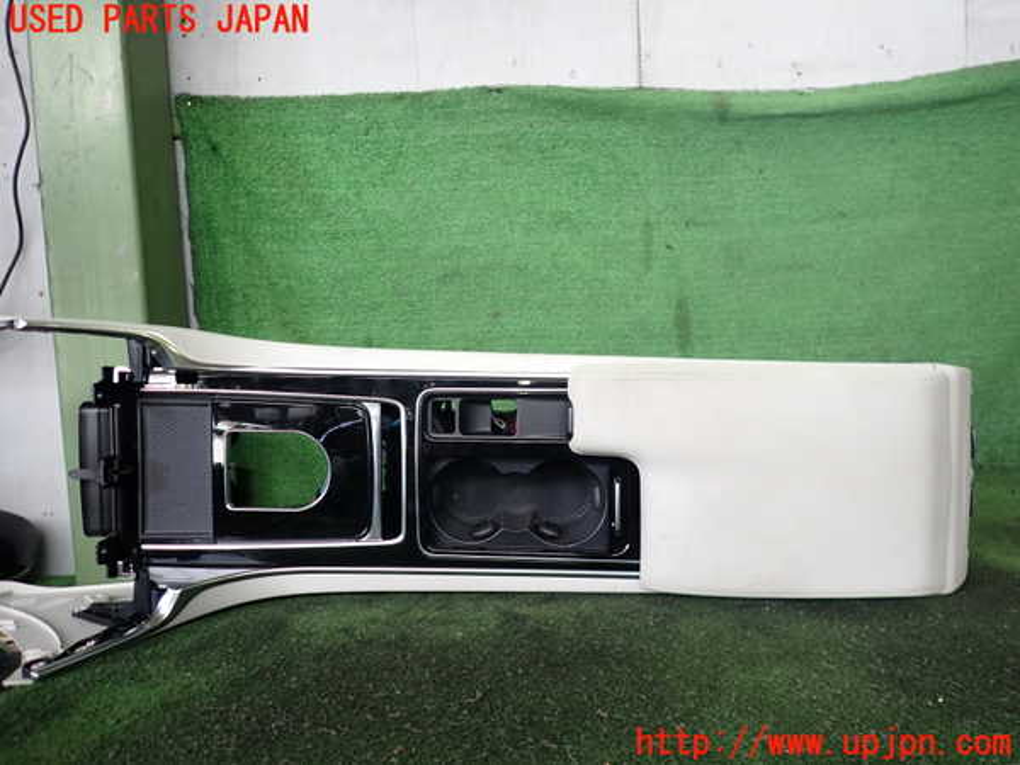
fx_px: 737
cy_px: 382
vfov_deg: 54.9
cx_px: 510
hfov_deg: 69.4
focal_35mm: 25
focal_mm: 4.5
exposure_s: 1/60
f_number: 2
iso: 200
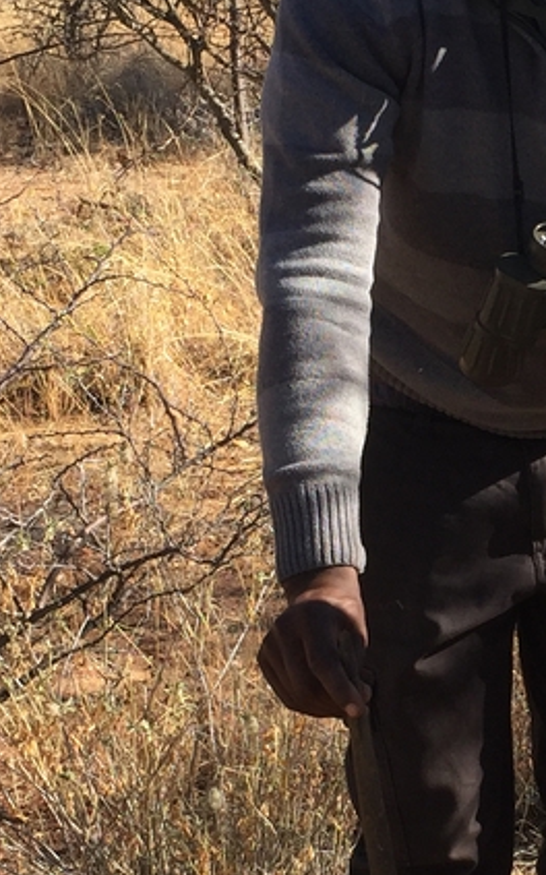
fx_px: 2216
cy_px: 600
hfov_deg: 13.8
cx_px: 540
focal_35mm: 93
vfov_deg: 22.2
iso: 32
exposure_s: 1/791
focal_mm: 4.15
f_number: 2.2
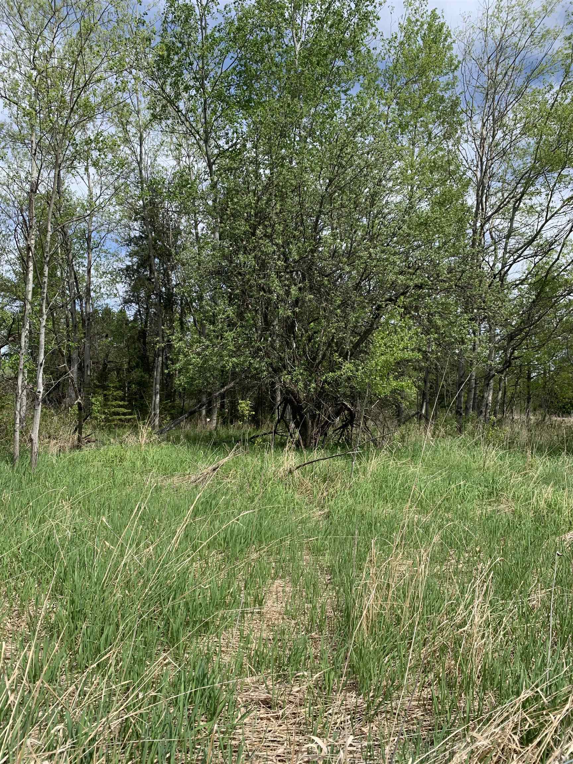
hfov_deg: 53.1
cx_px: 286
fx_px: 574
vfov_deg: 67.3
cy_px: 382
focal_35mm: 26
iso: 25
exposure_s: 1/1427
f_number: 1.8
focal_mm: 4.25
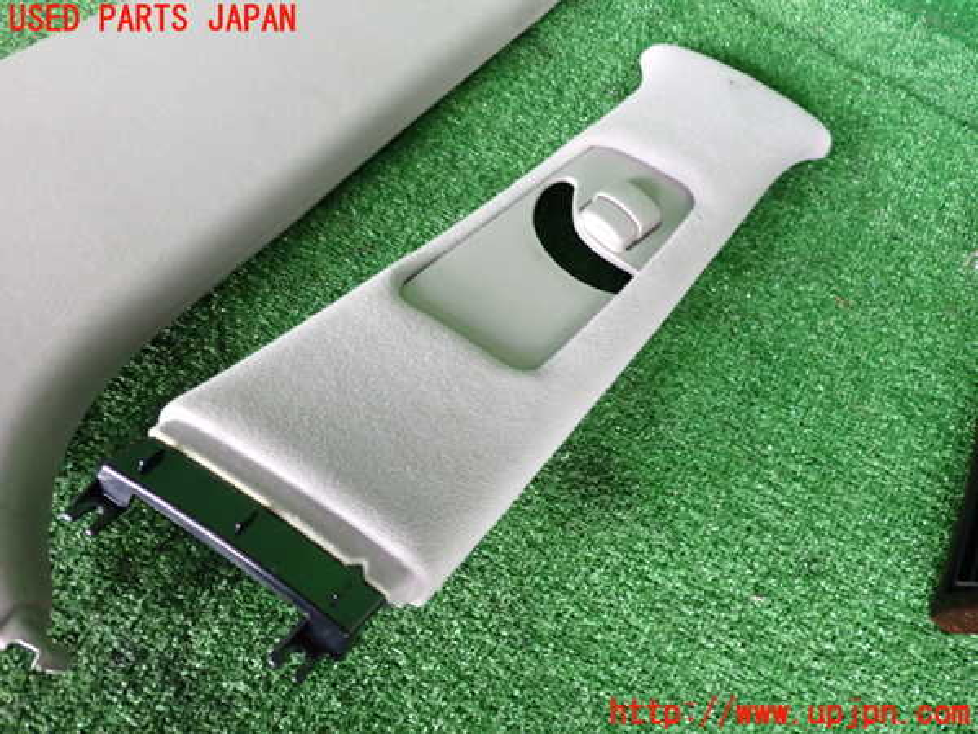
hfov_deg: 60.0
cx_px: 489
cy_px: 367
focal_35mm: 30
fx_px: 848
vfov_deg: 46.8
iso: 400
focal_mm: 5.4
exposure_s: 1/30
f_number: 2.3
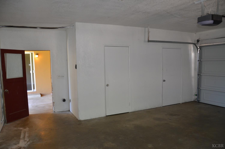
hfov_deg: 67.5
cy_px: 74
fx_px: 168
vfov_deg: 47.7
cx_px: 112
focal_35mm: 27
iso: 500
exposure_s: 1/60
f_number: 3.5
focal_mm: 18
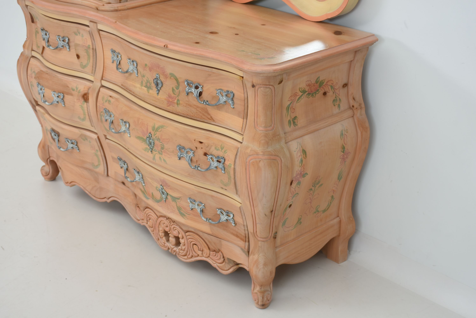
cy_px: 159
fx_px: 754
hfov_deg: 35.0
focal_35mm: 57
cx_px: 238
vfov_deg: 23.8
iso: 160
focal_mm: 38
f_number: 8
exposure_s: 1/100
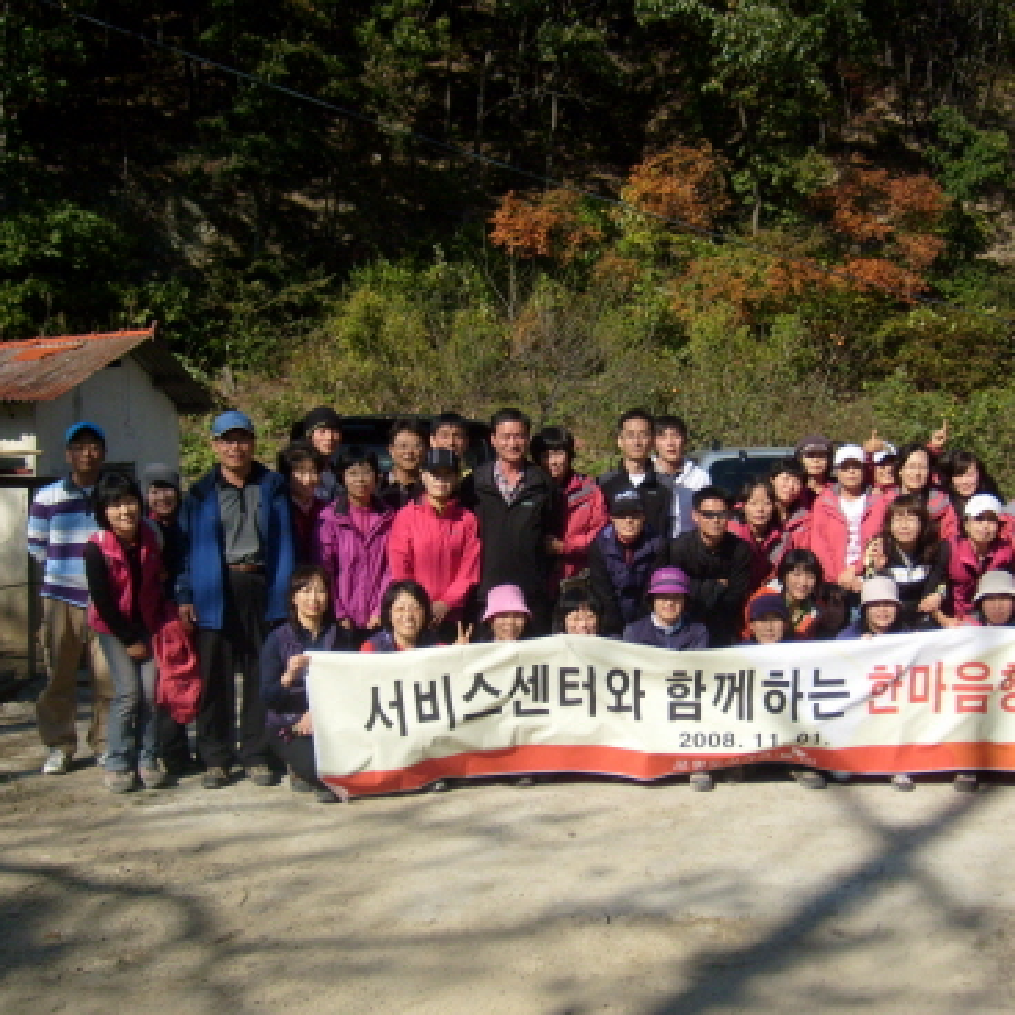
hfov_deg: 39.9
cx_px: 607
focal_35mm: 42
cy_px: 512
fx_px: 1393
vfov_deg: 40.0
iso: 80
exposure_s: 1/350
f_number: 7.1
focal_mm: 5.8
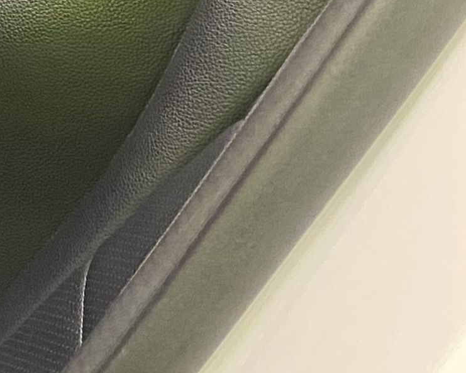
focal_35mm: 138
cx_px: -680
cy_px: -42
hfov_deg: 11.4
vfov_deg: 11.0
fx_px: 1904
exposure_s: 1/50
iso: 500
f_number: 1.8
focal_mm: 4.25
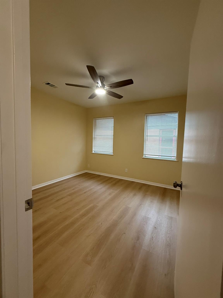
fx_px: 120
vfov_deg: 102.1
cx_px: 112
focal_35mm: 14
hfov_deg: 85.7
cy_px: 149
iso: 400
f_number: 2.2
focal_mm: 2.22
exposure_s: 1/120
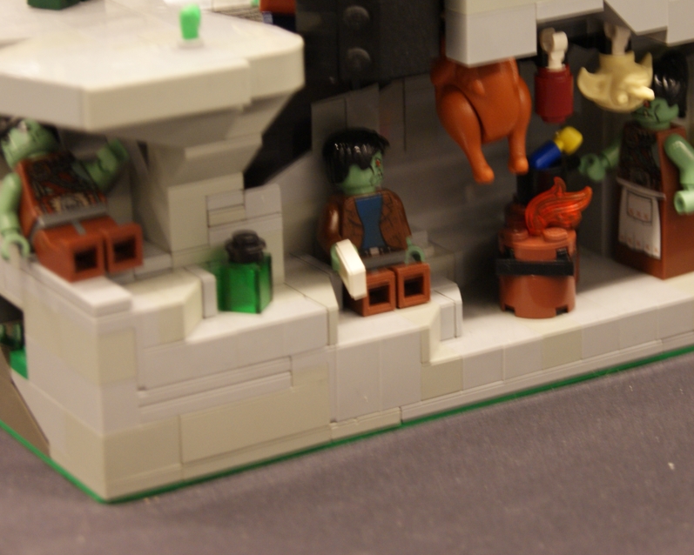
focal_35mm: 132
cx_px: 444
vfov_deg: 11.7
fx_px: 2708
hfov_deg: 14.6
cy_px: 206
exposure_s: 1/4
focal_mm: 55
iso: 400
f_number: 5.6
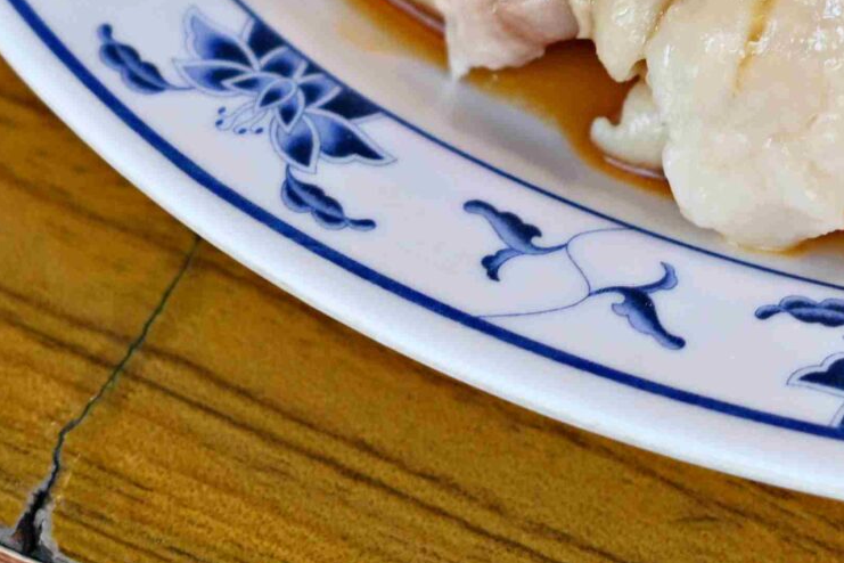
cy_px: -254
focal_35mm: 259
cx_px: 944
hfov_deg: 7.9
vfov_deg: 5.3
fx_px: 6072
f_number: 2.8
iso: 100
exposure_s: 1/200
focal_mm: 50
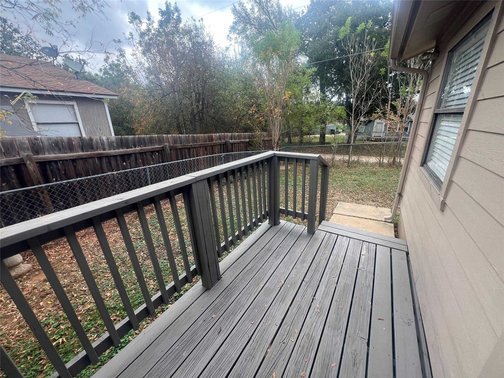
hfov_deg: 106.2
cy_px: 189
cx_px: 252
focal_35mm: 13
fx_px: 189
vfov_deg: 89.9
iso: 32
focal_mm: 1.57
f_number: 1.8
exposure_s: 1/116
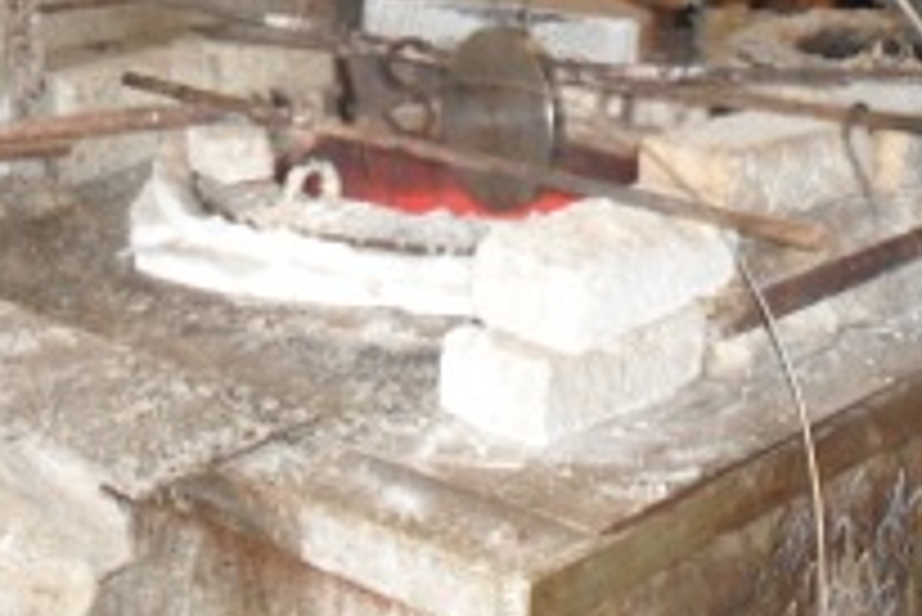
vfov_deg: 17.0
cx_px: 652
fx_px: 1999
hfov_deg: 25.8
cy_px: -54
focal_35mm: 78
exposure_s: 1/45
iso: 200
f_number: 3.2
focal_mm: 6.3
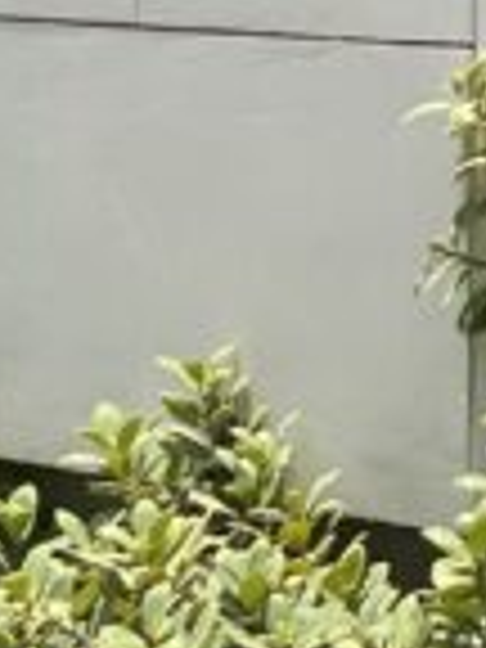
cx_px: -486
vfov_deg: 5.3
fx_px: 6926
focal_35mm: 370
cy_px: 860
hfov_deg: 4.0
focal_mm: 6
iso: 20
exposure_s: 1/1295
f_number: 2
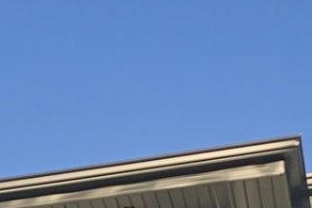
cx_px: 78
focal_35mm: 166
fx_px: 1438
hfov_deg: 12.3
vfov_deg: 5.8
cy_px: 1047
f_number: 1.8
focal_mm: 5.4
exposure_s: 1/1019
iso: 25
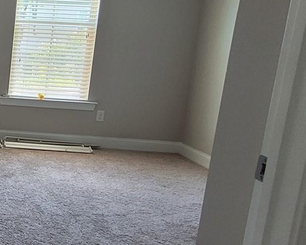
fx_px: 417
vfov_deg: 32.7
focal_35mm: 46
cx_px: -108
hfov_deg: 30.3
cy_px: 108
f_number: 2.2
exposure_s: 1/60
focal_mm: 1.74
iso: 100
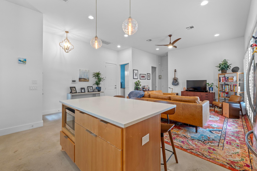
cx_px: 128
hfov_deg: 100.4
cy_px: 86
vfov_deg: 77.3
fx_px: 107
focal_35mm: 15
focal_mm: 10
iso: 250
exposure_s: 2.5
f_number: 11
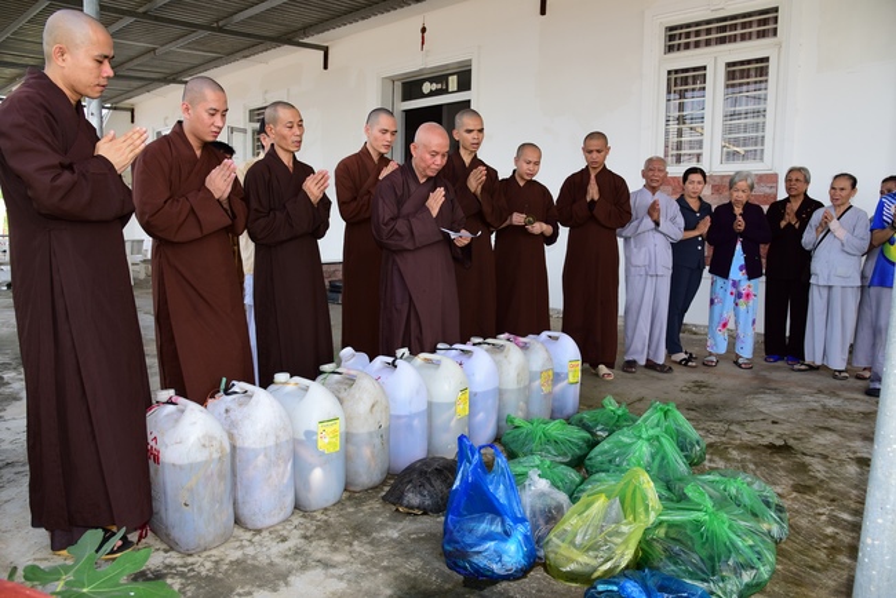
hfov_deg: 73.7
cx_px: 448
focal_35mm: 24
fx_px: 598
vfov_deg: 53.2
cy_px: 299
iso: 200
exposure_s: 1/100
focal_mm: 24
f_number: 7.1
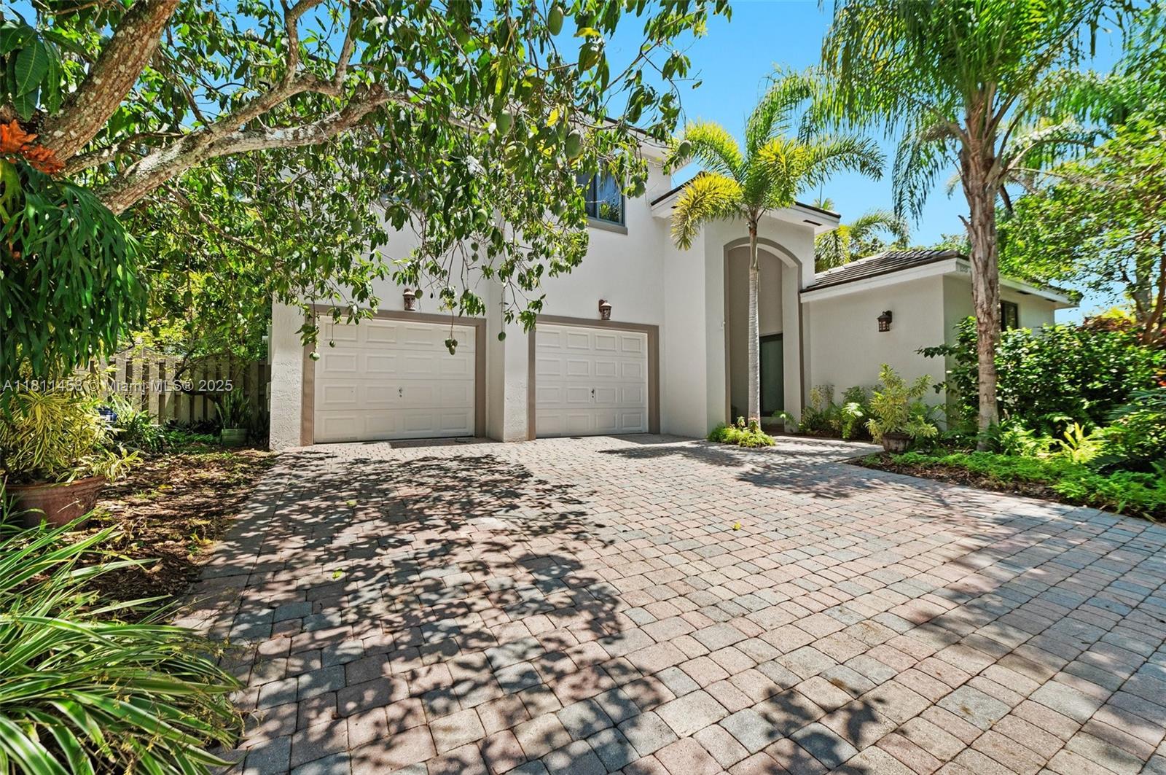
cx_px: 583
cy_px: 388
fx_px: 453
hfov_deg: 104.3
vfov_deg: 81.1
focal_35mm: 14
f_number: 8
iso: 200
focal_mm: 14
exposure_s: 1/500
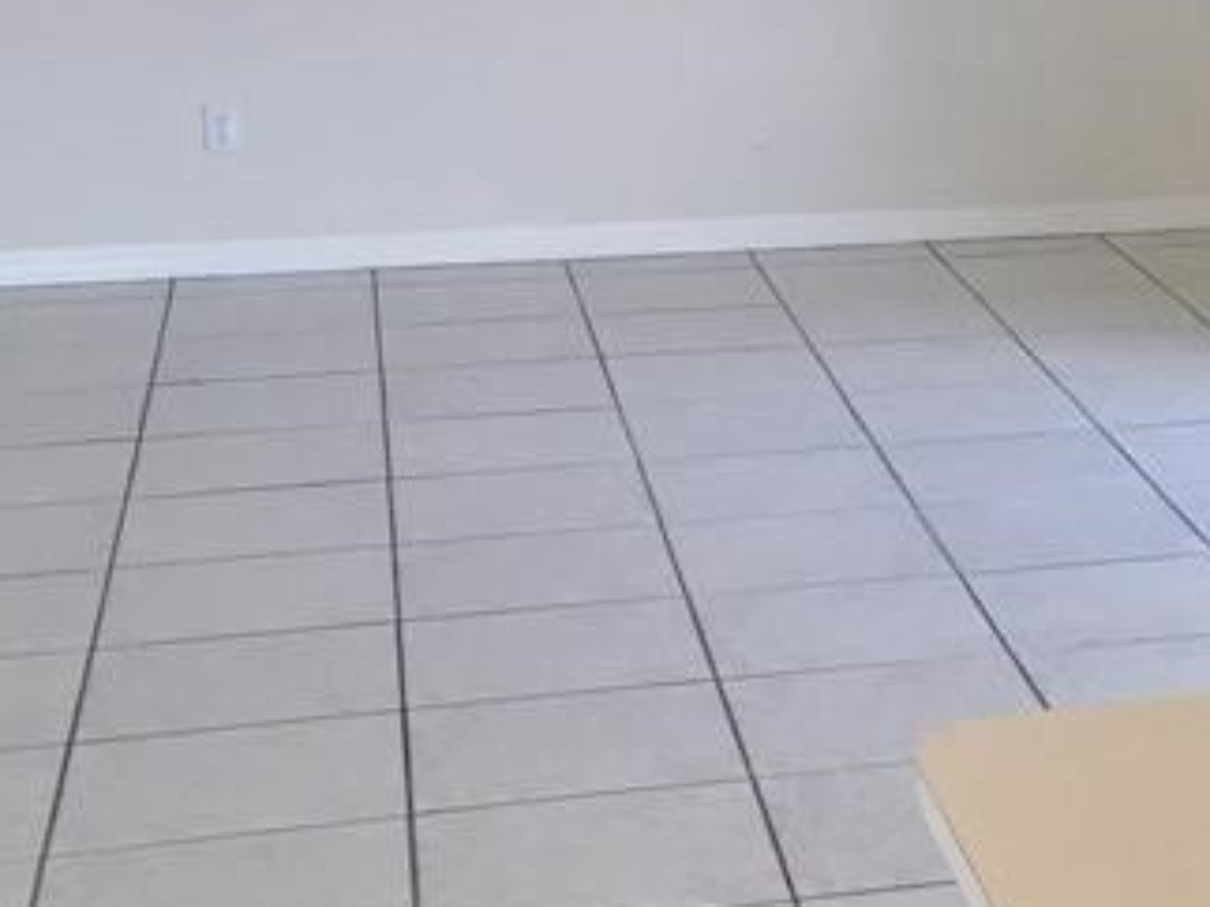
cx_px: 1405
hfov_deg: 20.1
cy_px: 60
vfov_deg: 15.8
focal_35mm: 92
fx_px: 3215
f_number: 2.2
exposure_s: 1/40
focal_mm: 4.15
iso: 25
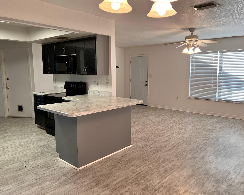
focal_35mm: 28
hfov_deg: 62.1
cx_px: 131
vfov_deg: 51.5
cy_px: 95
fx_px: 202
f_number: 1.5
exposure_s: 1/120
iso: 125
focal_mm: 5.7
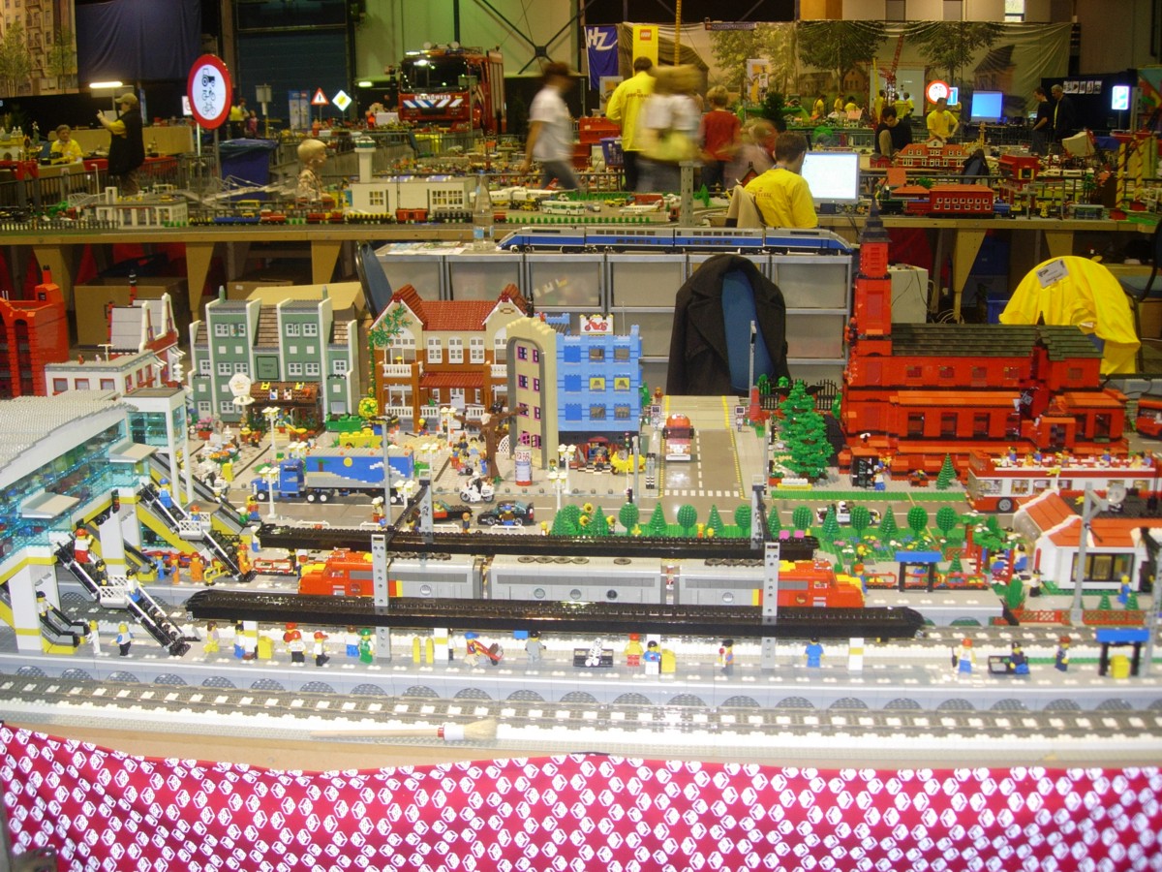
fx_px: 1276
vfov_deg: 37.7
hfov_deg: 49.0
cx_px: 581
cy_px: 436
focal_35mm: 38
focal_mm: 7.8
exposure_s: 1/10.3
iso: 79
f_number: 2.8
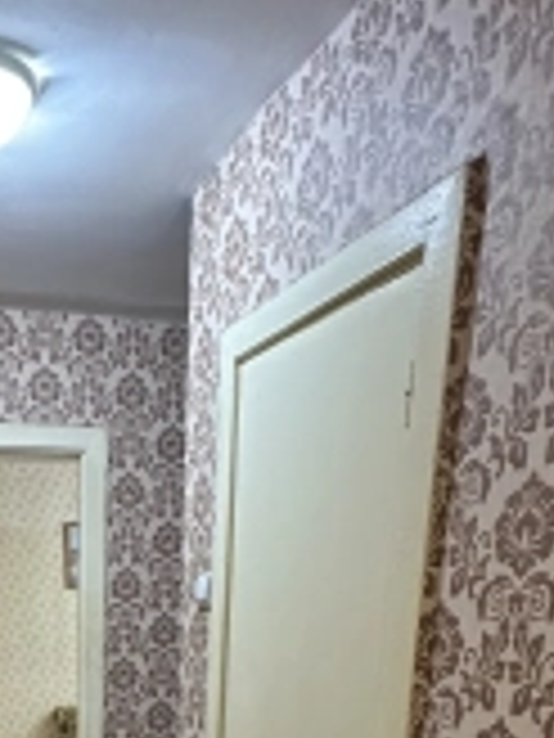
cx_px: 43
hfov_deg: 33.8
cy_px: 837
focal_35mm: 40
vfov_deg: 37.8
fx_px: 854
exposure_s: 1/50
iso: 640
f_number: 2.2
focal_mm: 2.22
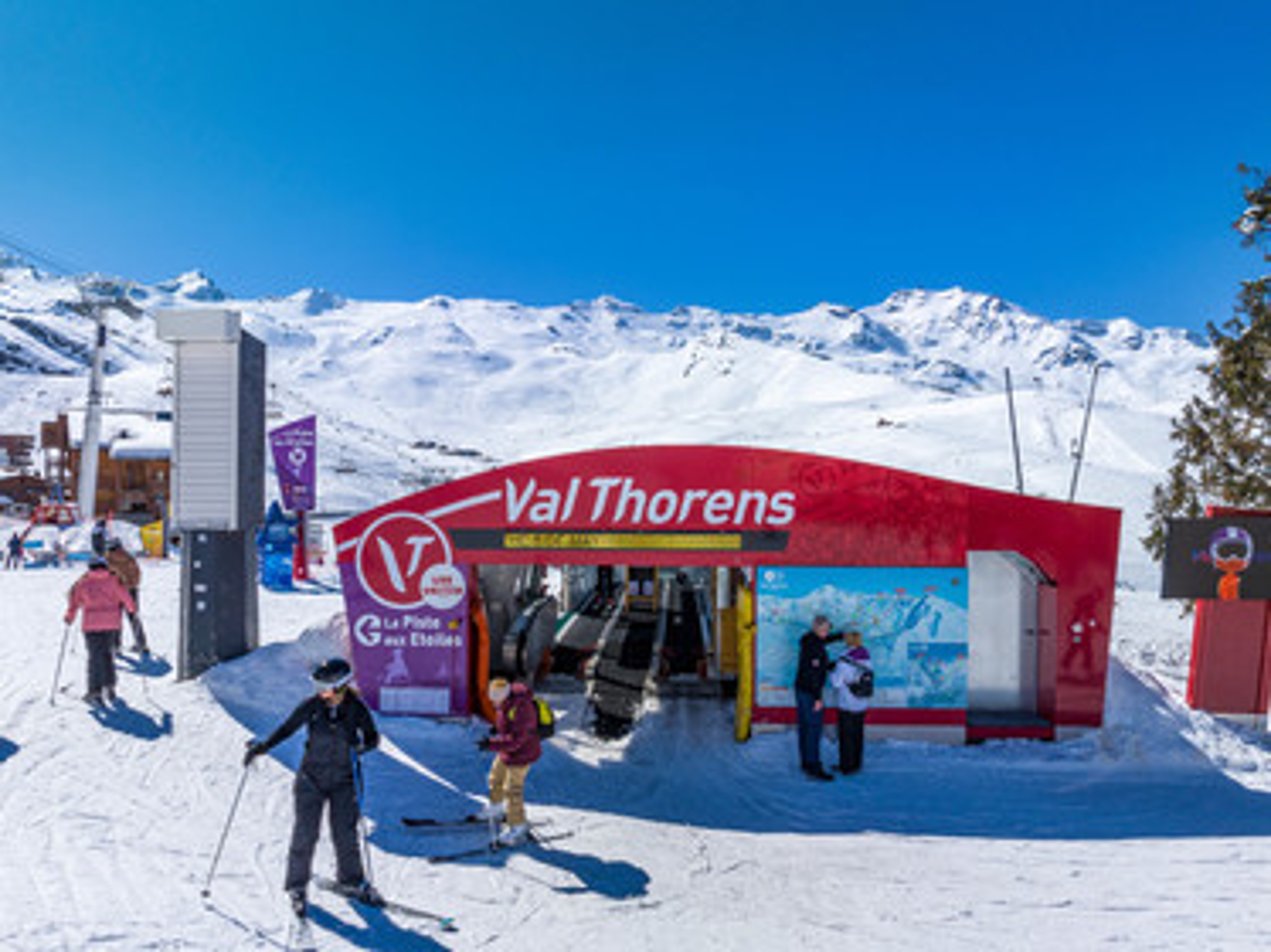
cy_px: 476
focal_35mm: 24
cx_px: 636
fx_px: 881
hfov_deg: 71.6
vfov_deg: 56.8
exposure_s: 1/400
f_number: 11
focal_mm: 12.3
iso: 100
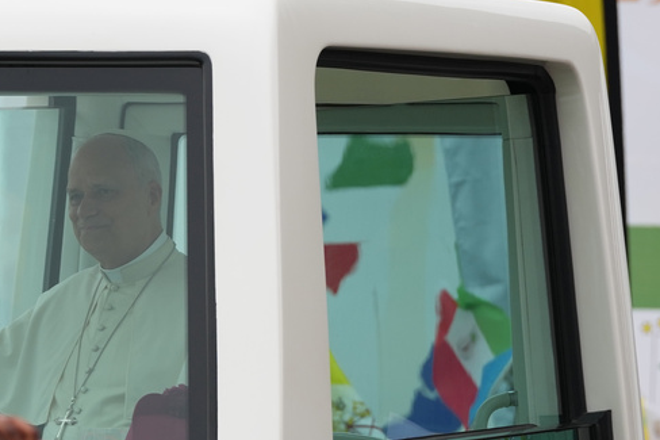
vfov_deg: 2.2
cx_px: 34
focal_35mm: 629
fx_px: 11527
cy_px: 370
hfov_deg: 3.3
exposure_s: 1/1000
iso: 400
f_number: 5
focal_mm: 200
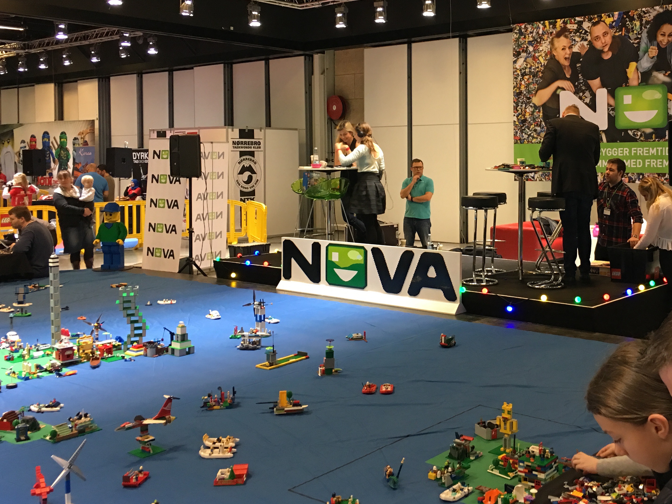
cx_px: 464
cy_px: 182
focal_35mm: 41
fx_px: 796
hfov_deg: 44.9
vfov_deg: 34.9
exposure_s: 1/17
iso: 80
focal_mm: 4.15
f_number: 2.2
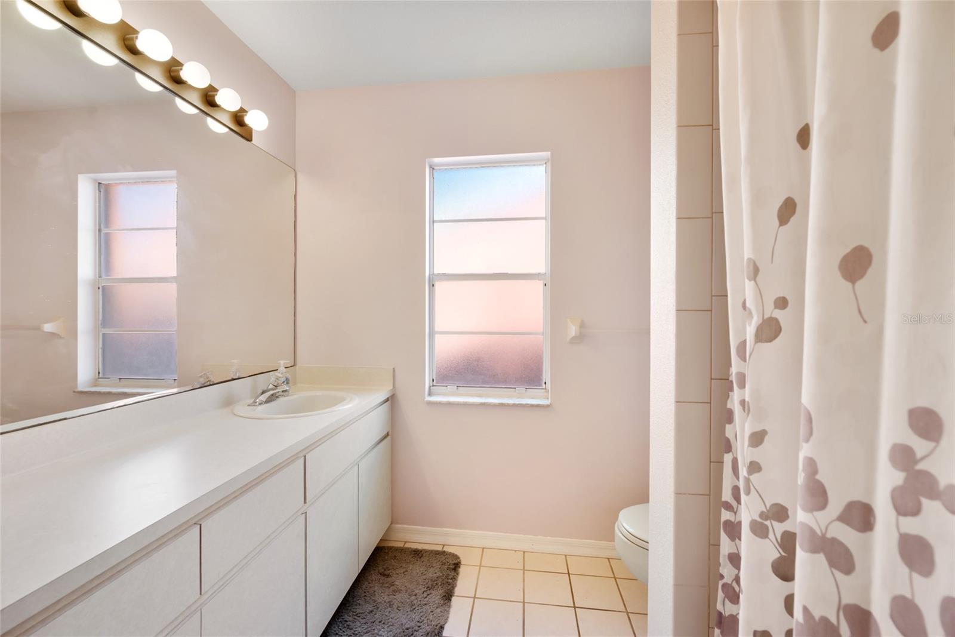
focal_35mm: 14
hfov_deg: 104.2
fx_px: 371
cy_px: 318
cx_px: 478
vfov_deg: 81.2
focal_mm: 14
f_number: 6.3
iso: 250
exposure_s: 1/25
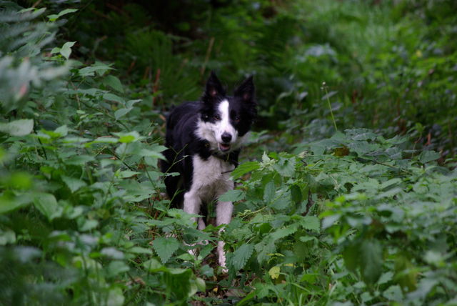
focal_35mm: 240
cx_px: 228
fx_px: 3049
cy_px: 153
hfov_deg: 8.6
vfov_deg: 5.7
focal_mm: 160
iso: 400
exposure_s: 1/30
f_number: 5.6
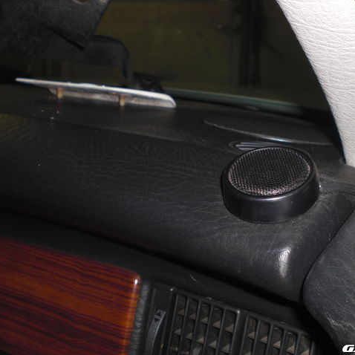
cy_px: 178
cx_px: 232
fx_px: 522
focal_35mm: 45
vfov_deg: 37.6
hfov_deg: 37.2
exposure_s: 1/60
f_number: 3.1
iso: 64
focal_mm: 6.3
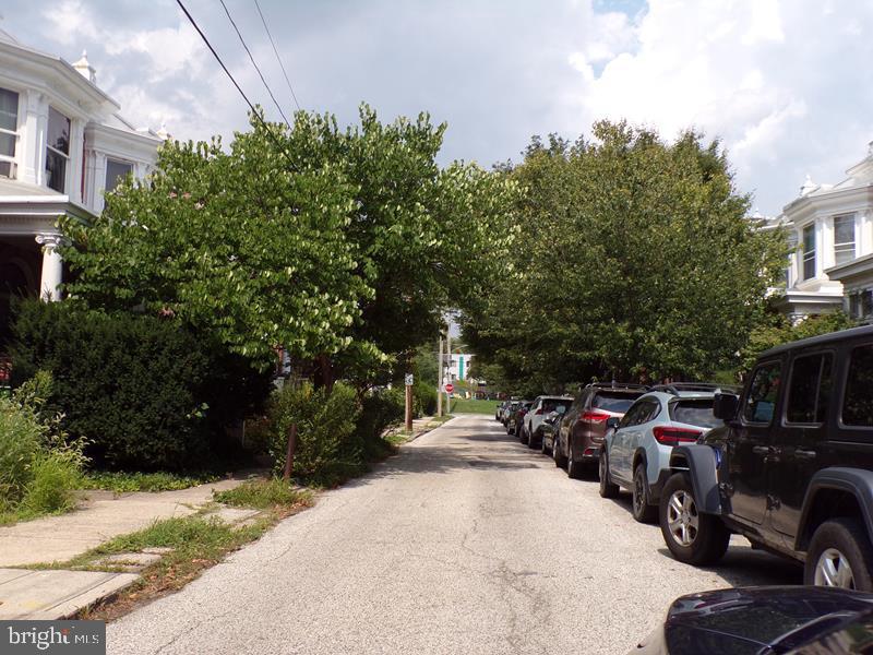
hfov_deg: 56.8
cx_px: 436
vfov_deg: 44.2
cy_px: 328
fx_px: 807
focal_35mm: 32
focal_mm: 5.8
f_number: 4.8
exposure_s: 1/600
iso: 80
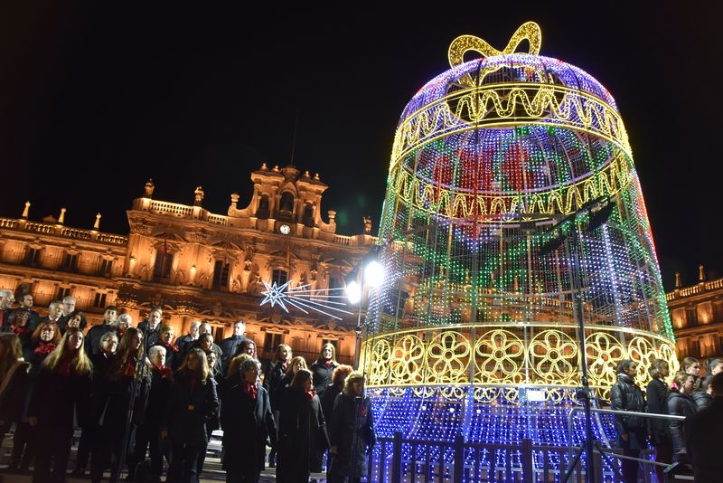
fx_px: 542
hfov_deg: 67.4
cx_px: 362
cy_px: 242
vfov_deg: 48.0
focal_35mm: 27
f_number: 4
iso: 640
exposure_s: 1/60
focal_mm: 18
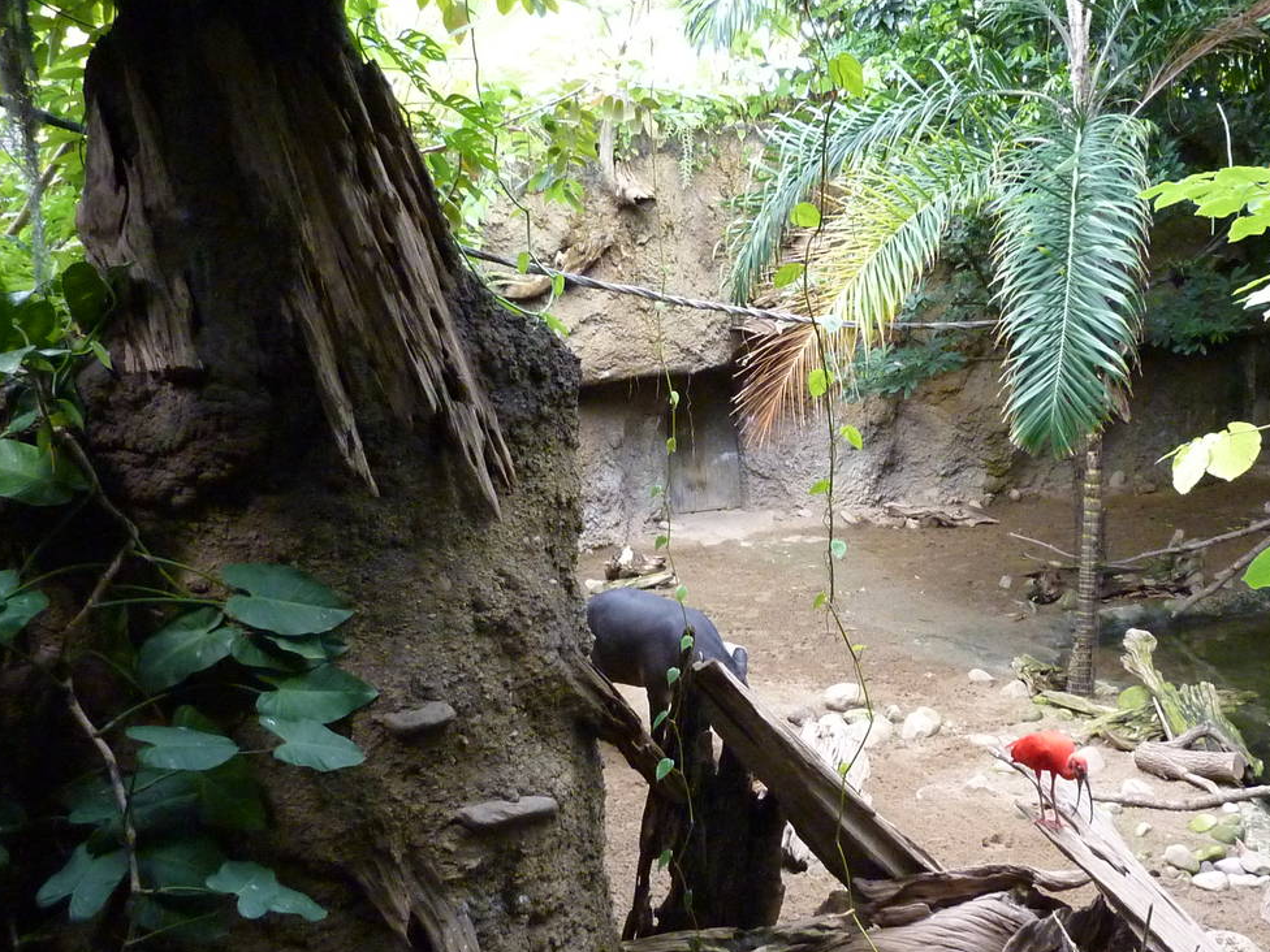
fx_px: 1504
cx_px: 821
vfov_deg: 35.1
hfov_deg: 45.2
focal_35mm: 41
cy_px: 507
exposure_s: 1/100
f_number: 3.3
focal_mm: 4.1
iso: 400
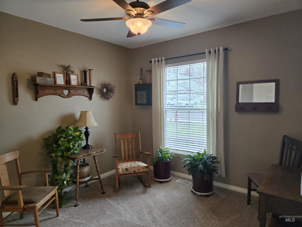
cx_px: 151
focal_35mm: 23
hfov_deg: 73.9
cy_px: 114
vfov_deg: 58.9
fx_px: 201
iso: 400
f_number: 1.8
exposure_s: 1/120
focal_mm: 5.4
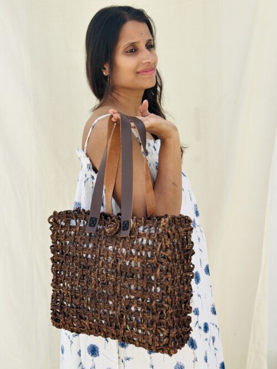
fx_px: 512
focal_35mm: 48
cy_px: 184
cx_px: 138
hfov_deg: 30.3
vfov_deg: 39.7
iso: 80
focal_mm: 6.86
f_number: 1.78
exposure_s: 1/3367
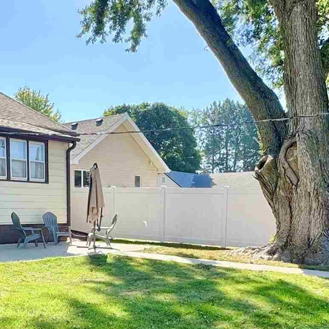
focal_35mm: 49
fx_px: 527
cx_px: 69
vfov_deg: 33.5
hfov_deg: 33.7
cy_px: 272
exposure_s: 1/518
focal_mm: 2.22
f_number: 2.2
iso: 40
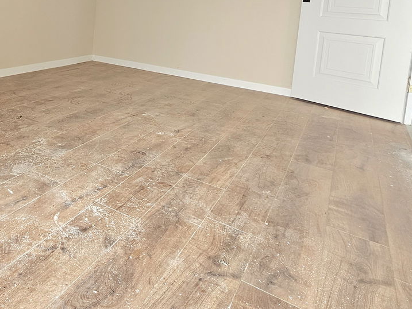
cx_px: 60
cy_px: 39
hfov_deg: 55.4
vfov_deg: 44.5
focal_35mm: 29
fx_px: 345
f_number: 2.2
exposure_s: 1/50.3
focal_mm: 2.2
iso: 100
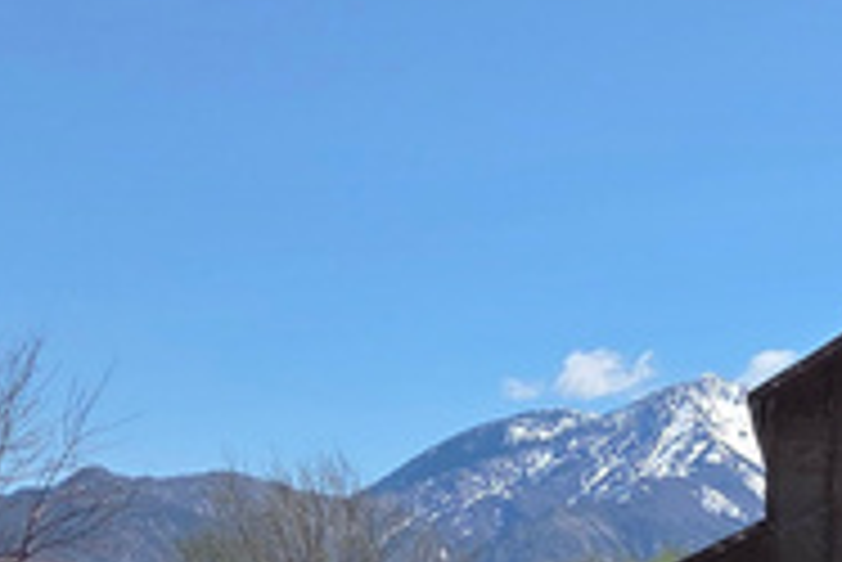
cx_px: 1121
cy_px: 1007
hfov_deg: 14.9
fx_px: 3066
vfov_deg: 9.9
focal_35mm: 131
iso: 80
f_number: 1.8
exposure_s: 1/6618
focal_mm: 5.4
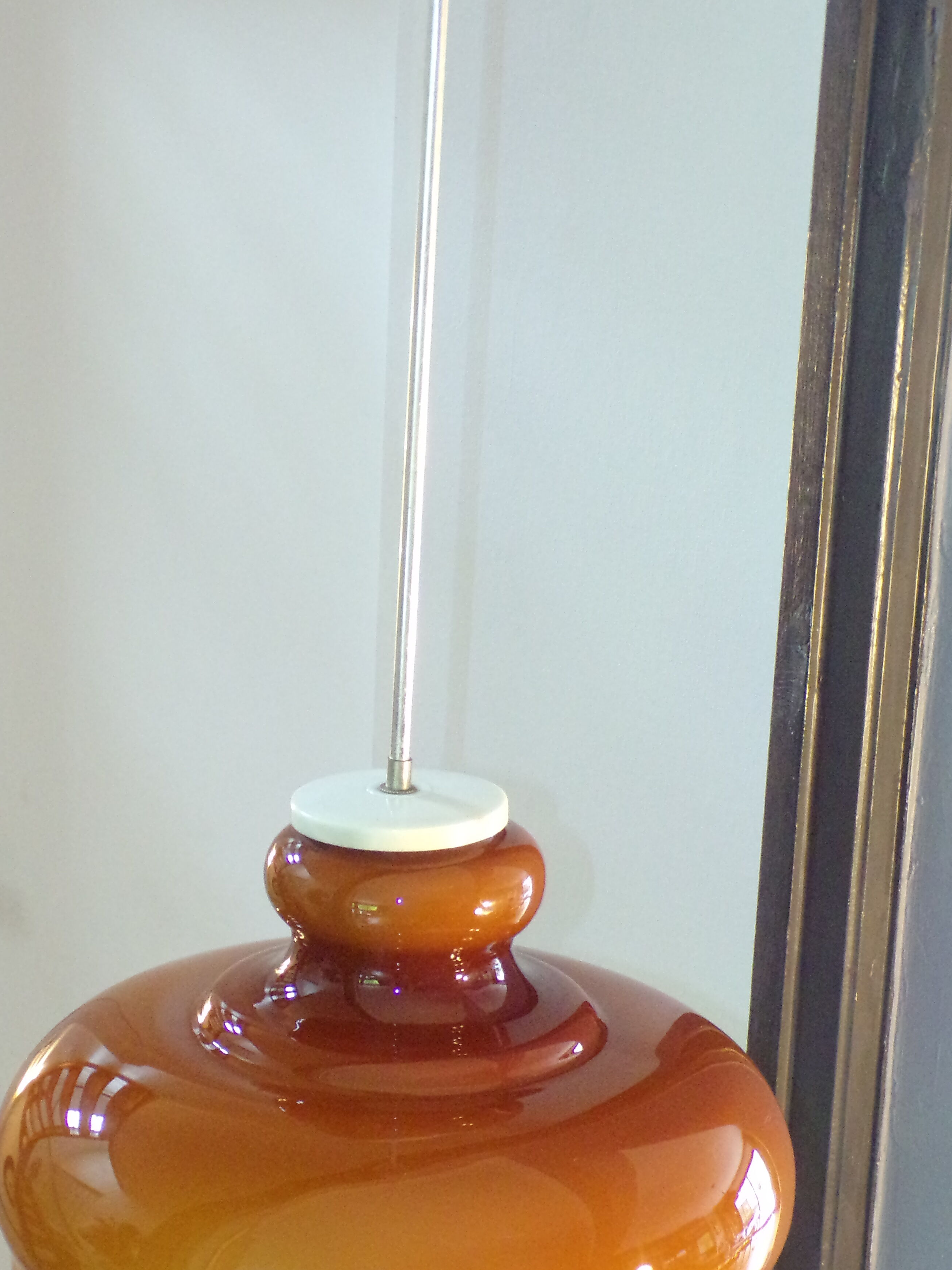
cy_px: 719
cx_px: 400
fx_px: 2384
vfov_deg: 29.8
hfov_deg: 22.6
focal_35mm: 65
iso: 736
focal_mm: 8.7
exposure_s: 1/17
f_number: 3.5
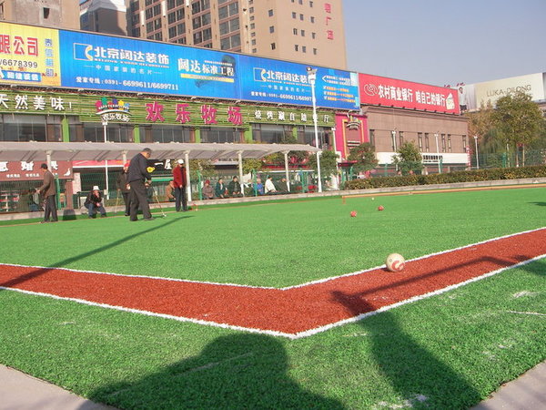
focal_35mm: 38
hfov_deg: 49.0
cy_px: 205
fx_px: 599
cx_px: 273
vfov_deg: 37.7
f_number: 6.6
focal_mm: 6.3
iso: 50
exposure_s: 1/206
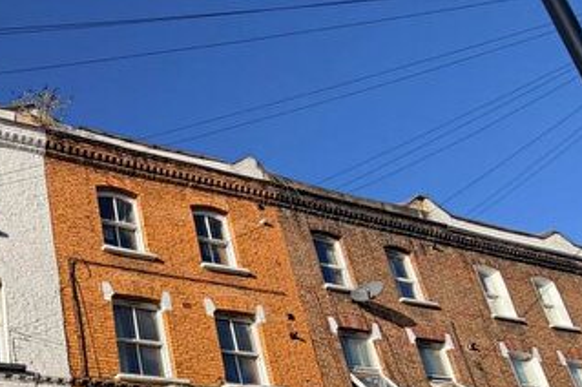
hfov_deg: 48.3
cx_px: -2
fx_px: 517
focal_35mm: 32
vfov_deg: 32.8
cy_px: 477
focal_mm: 2.22
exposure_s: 1/770
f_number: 2.2
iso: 25
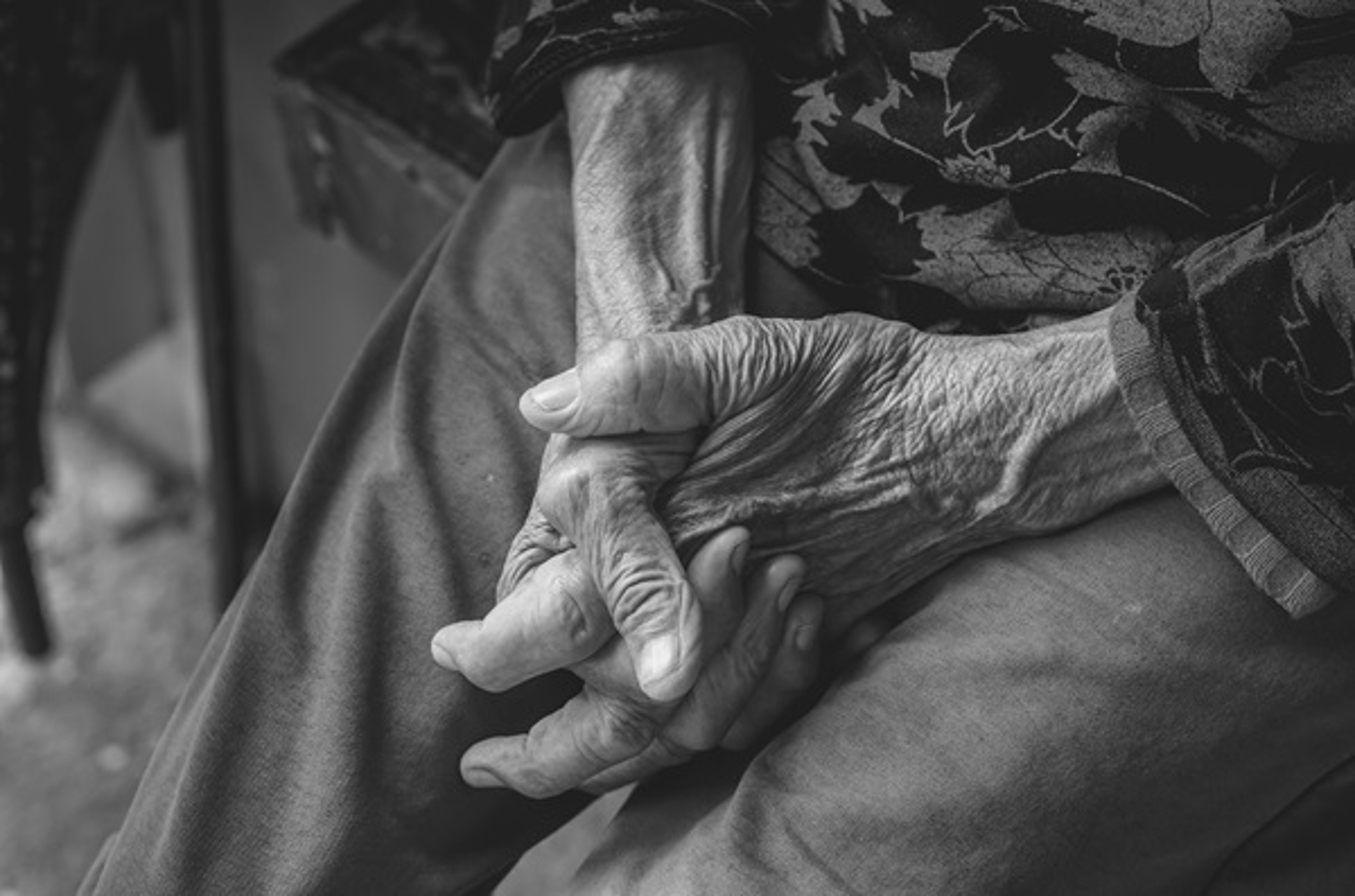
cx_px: 678
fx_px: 2816
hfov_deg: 27.1
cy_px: 448
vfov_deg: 18.1
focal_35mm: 75
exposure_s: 1/320
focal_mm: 50
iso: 500
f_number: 4
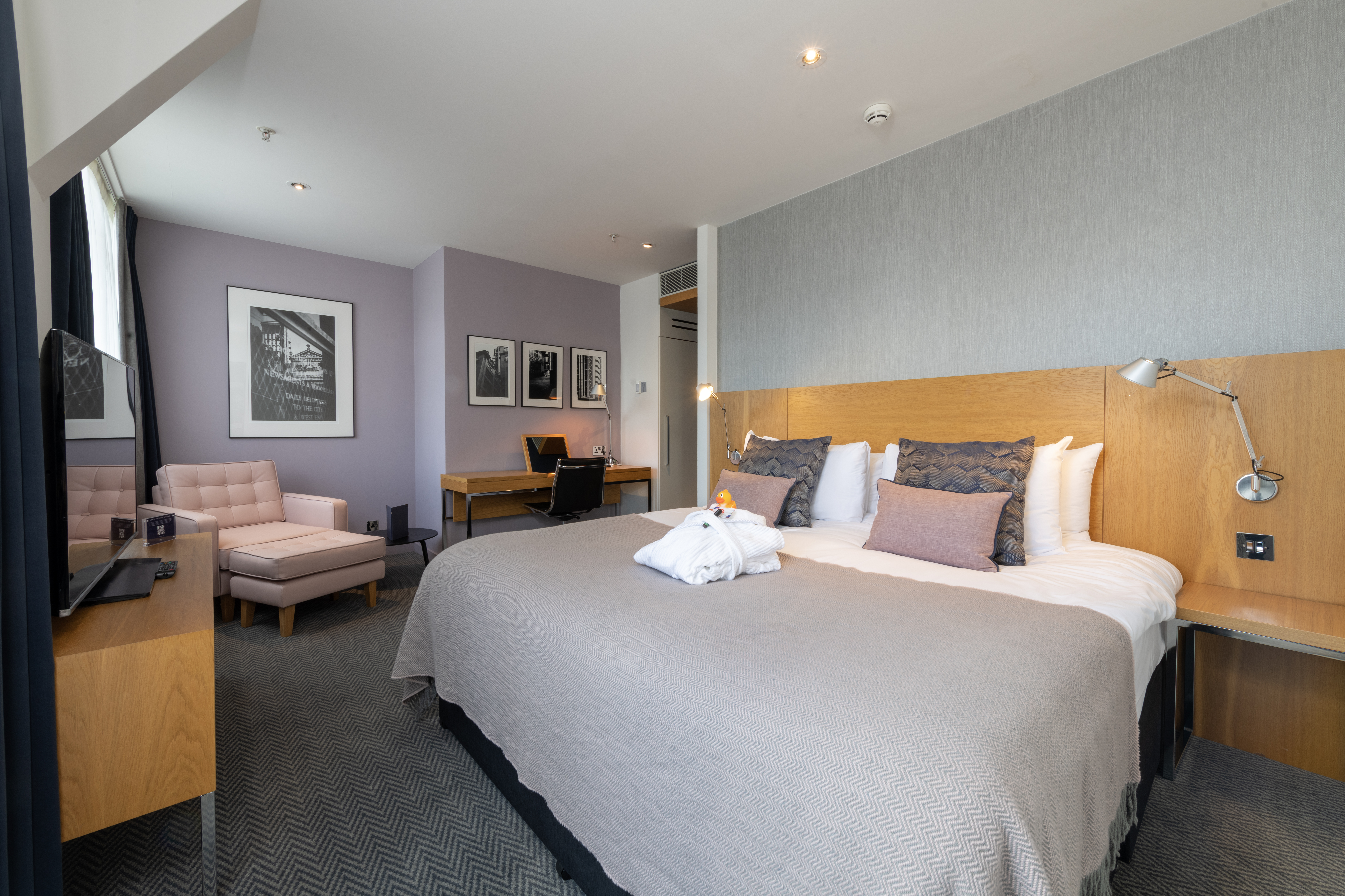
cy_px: 448
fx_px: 523
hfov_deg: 104.3
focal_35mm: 14
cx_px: 672
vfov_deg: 81.2
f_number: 16
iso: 100
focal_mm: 14
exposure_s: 1/1.25
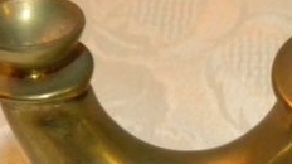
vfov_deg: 8.1
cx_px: 297
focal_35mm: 148
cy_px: 168
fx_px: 1145
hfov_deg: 14.3
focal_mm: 7.3
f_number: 3.2
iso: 400
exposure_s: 1/30
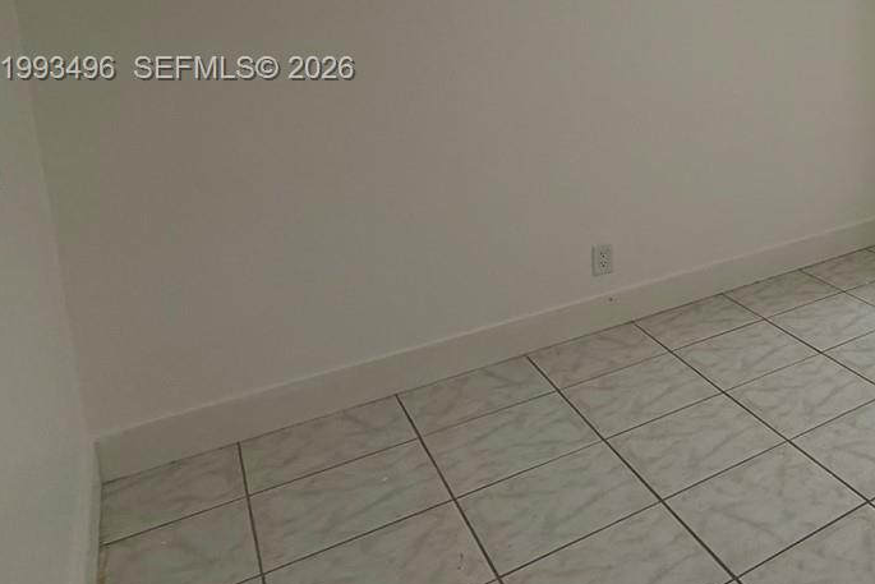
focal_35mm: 34
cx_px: 978
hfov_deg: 42.7
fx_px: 827
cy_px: 70
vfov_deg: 36.7
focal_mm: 2.22
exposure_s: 1/120
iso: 160
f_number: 2.2
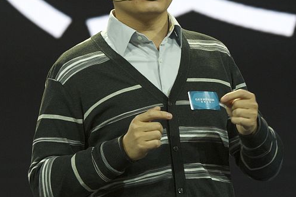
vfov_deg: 2.4
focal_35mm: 577
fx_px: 4741
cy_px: 30
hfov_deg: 3.6
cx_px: 115
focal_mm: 240
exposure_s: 1/80
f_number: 8
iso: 1600
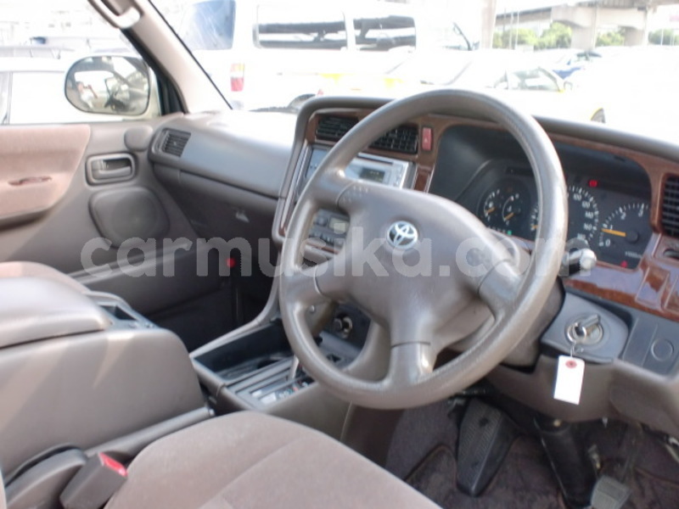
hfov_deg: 52.6
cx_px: 340
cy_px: 254
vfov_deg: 40.7
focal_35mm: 35
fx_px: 687
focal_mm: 6.3
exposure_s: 1/60
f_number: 3.1
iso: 100
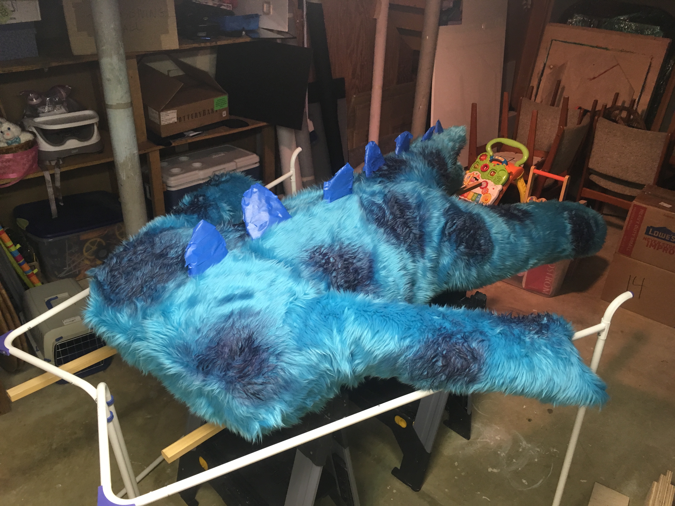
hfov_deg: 61.7
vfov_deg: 48.2
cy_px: 253
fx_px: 565
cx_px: 338
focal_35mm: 29
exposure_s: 1/30
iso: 100
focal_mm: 4.15
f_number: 2.2
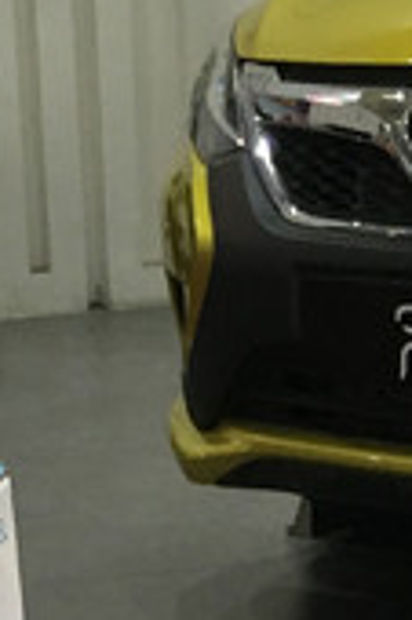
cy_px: 1069
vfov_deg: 13.2
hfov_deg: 9.6
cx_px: 186
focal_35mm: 142
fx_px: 2442
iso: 100
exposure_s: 1/33
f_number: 2.2
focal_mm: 4.15
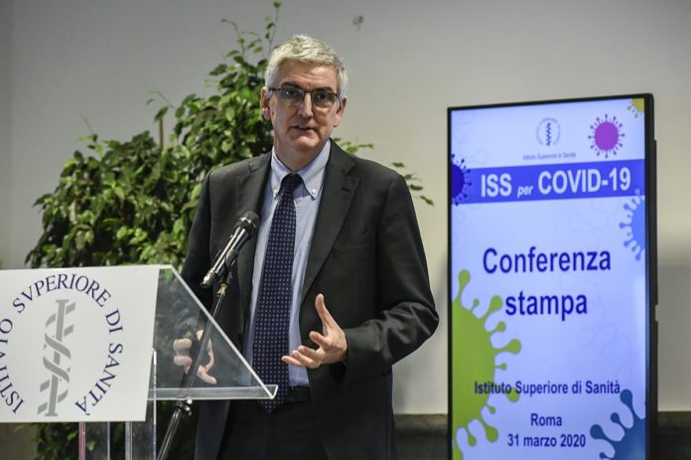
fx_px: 2781
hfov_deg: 14.2
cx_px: 346
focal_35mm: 145
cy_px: 230
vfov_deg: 9.4
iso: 3200
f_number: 5.6
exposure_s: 1/80
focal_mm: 145
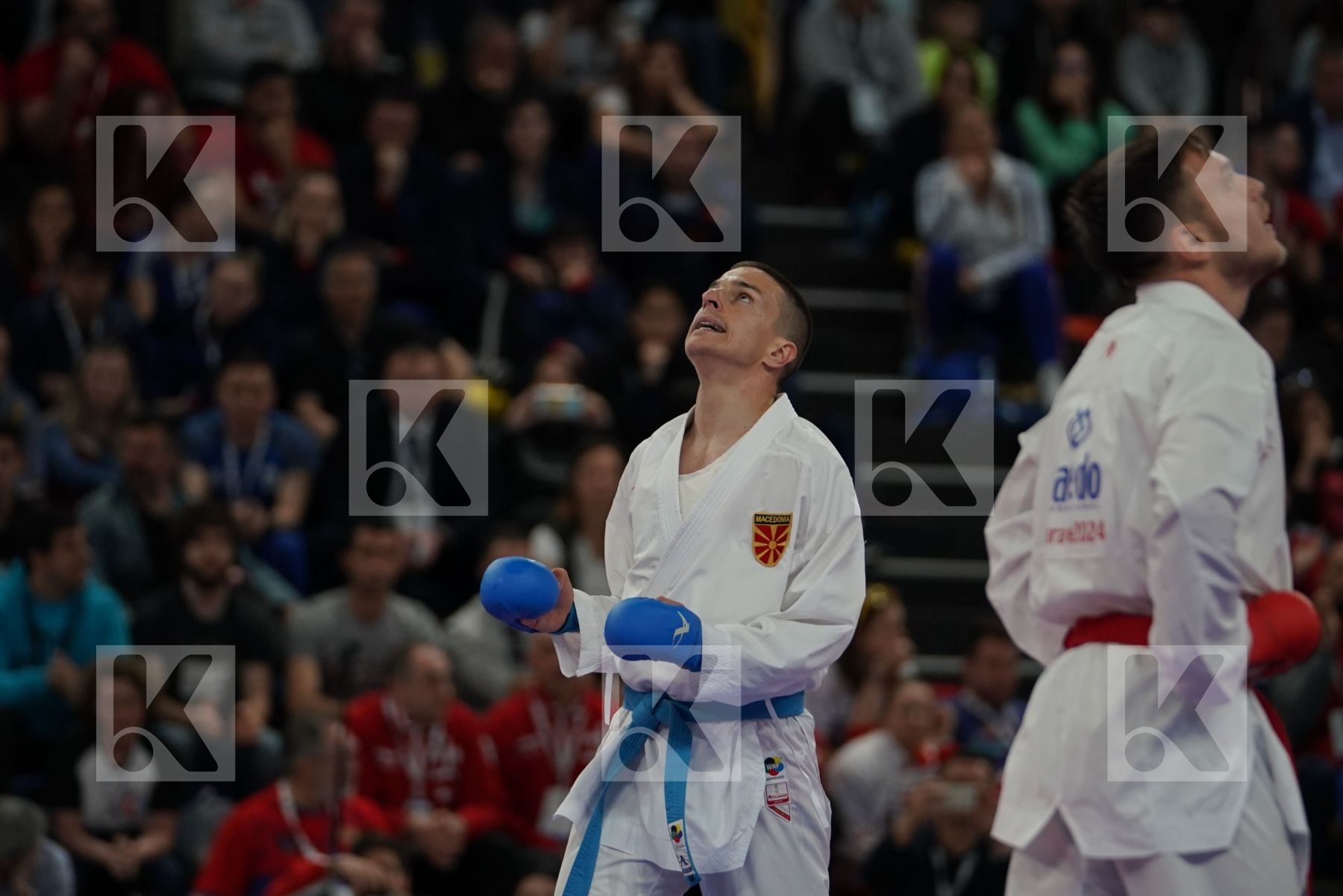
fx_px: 9661
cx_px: 672
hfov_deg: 8.0
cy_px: 448
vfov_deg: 5.3
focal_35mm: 259
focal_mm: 173
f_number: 2.8
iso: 1250
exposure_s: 1/1000
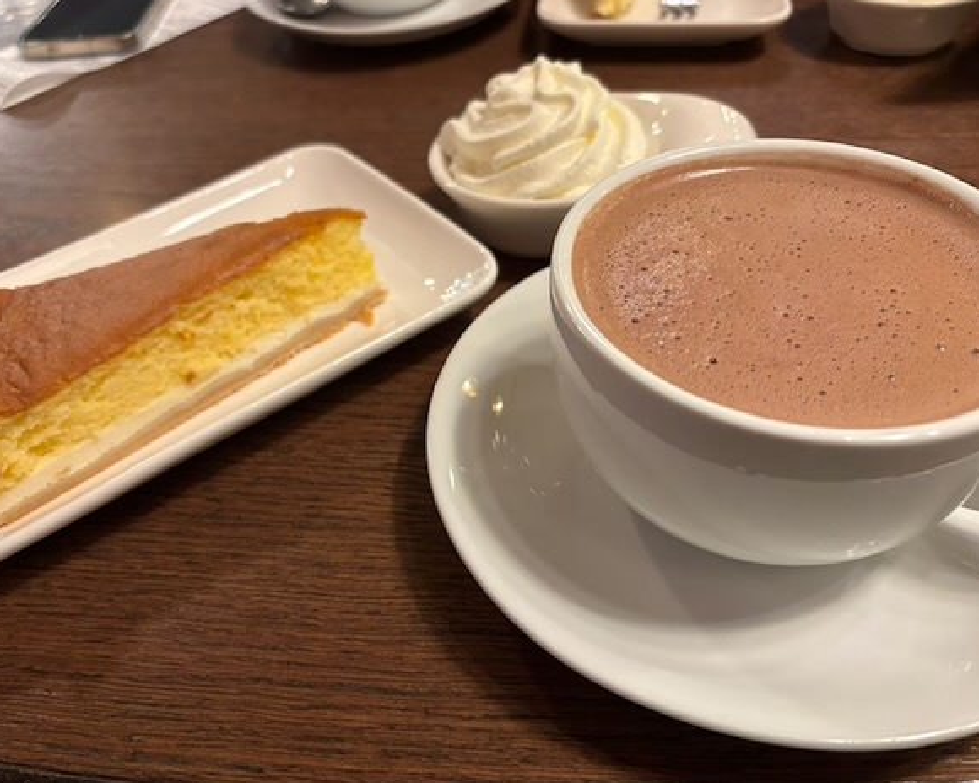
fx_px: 811
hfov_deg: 62.1
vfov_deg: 51.5
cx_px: 449
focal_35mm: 28
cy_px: 388
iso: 250
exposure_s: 1/50
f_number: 1.6
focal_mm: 5.96
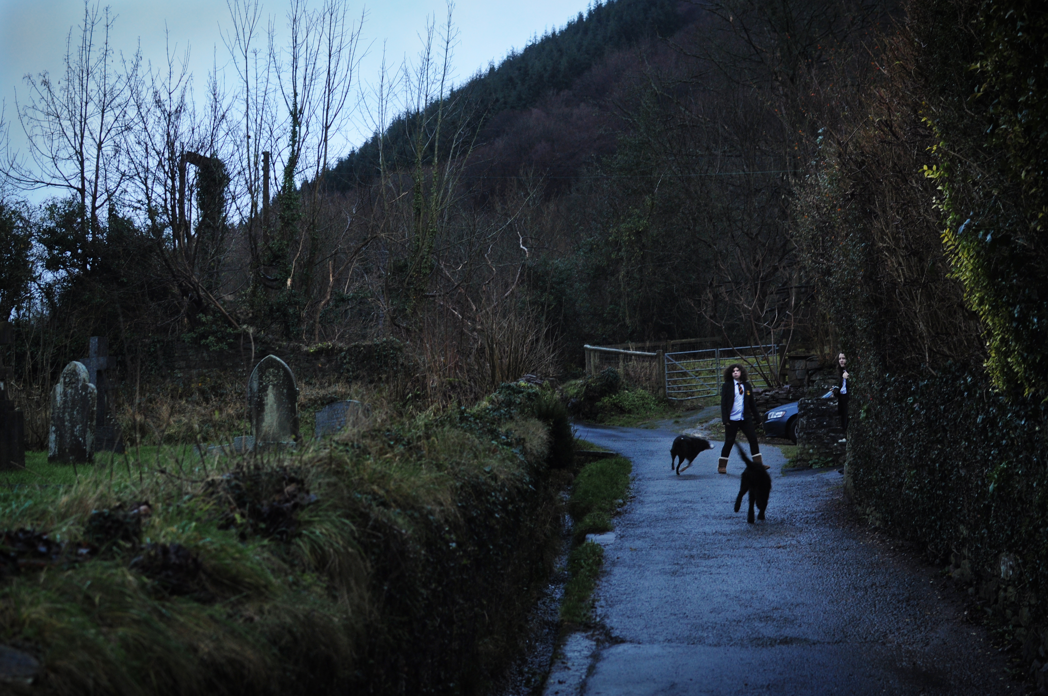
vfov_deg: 25.7
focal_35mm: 52
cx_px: 524
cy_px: 348
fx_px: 1527
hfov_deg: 37.9
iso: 400
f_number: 3.5
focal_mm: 35
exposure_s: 1/60
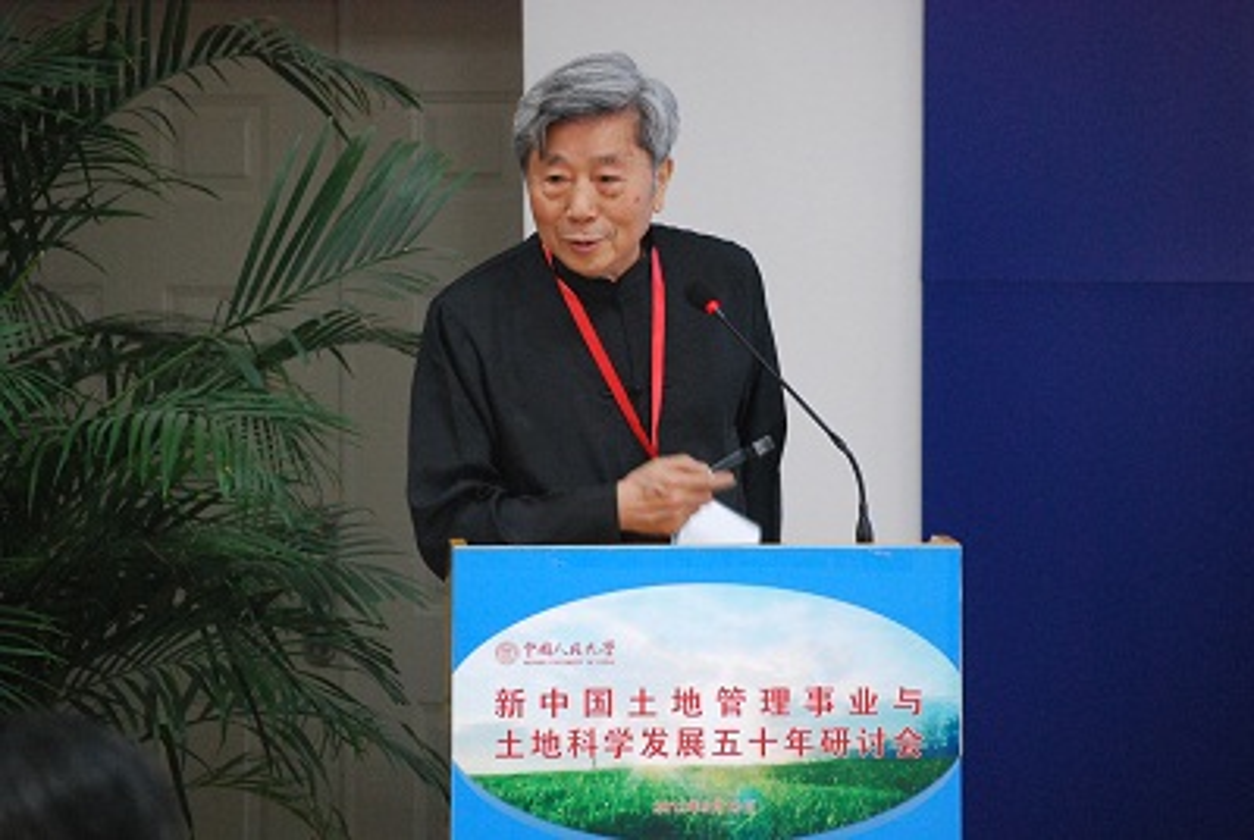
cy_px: 420
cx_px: 627
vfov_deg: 9.0
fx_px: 5337
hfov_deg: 13.4
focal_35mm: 153
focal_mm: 102
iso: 1600
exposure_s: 1/25
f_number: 4.8
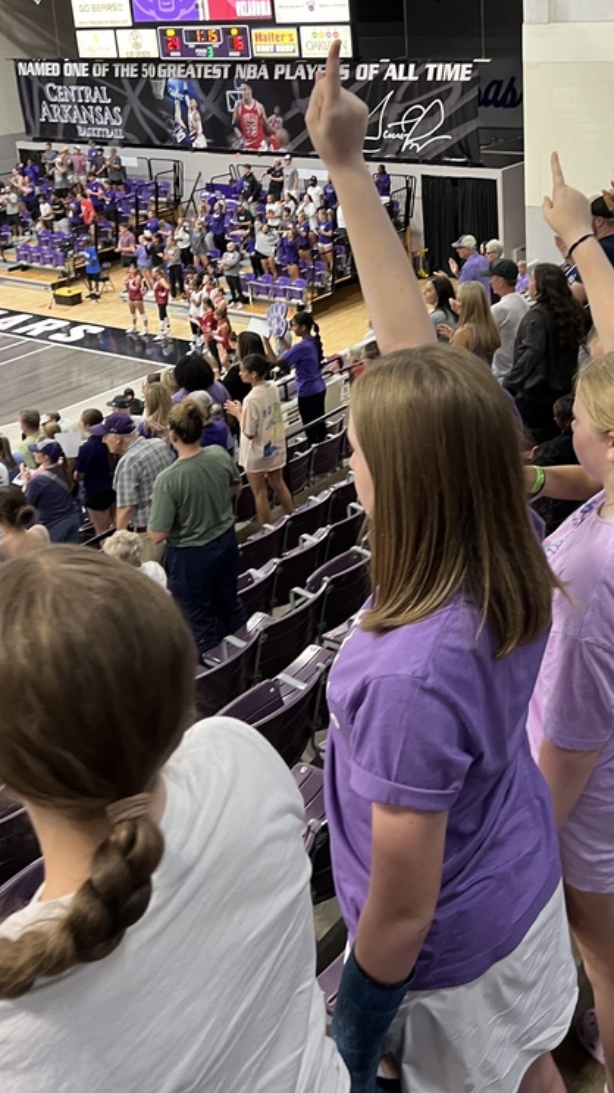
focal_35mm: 39
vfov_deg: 50.9
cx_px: 448
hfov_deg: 30.0
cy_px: 383
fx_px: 1130
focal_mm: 5.7
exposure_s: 1/60
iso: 160
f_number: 1.5
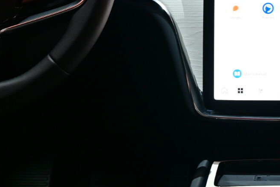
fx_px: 652
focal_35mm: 84
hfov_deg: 23.4
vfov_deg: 16.2
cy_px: 52
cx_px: 264
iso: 500
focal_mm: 22.5
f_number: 6.3
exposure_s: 1/40
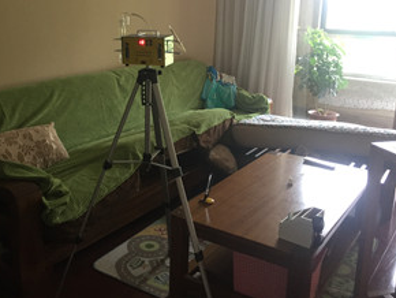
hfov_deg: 46.6
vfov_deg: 35.9
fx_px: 458
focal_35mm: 40
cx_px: 165
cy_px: 118
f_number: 2.2
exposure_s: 1/33
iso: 160
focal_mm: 4.15
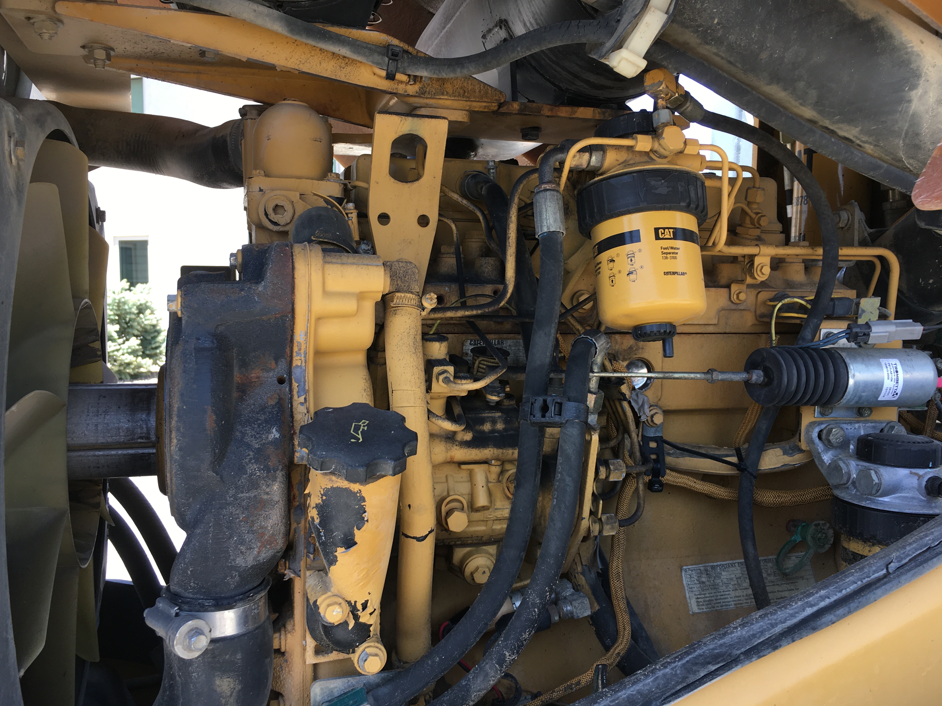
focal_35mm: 30
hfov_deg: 60.0
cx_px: 461
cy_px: 350
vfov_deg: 46.8
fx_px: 816
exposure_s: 1/133
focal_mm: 4.15
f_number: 2.2
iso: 25
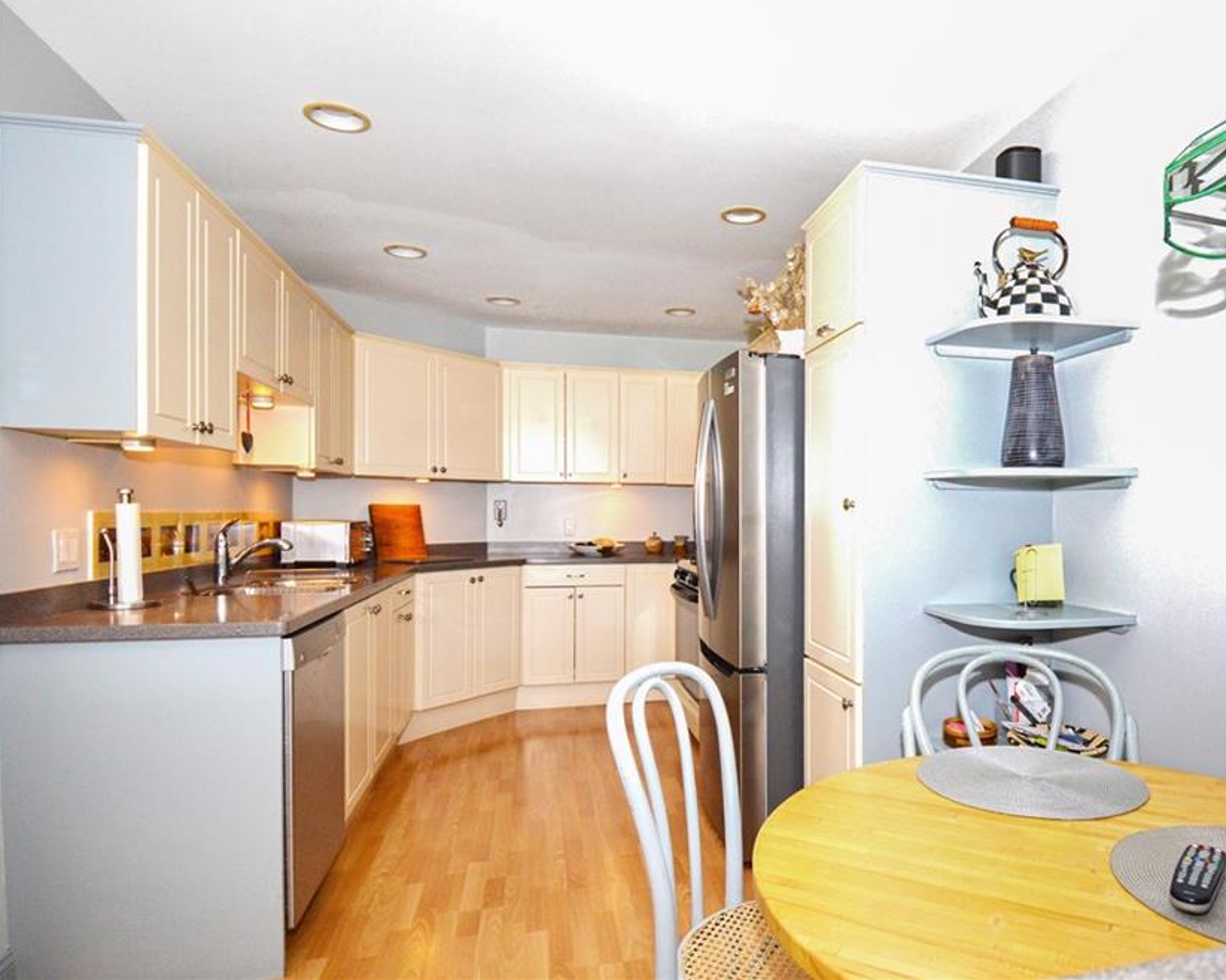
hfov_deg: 76.4
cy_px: 475
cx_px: 757
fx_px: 762
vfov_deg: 65.5
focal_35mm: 21
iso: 1250
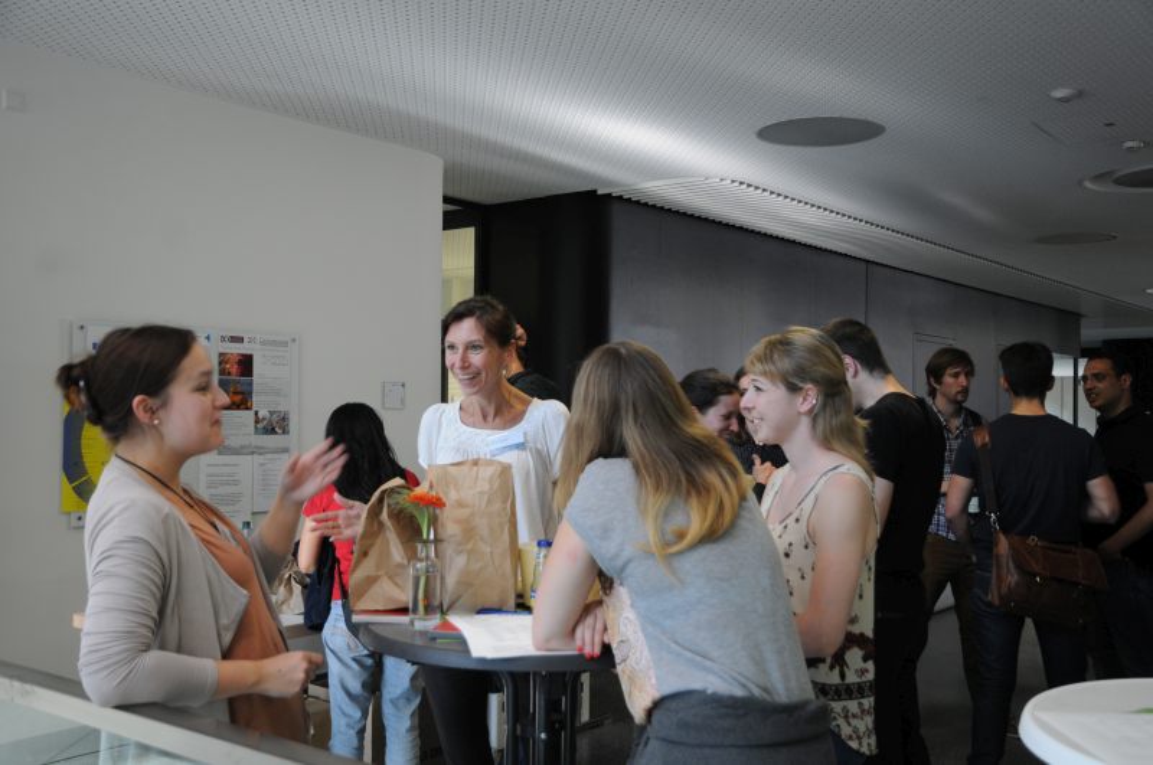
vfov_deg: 36.8
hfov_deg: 53.2
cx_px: 576
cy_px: 382
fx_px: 1151
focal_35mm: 36
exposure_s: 1/30
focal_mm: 24
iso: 560
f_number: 4
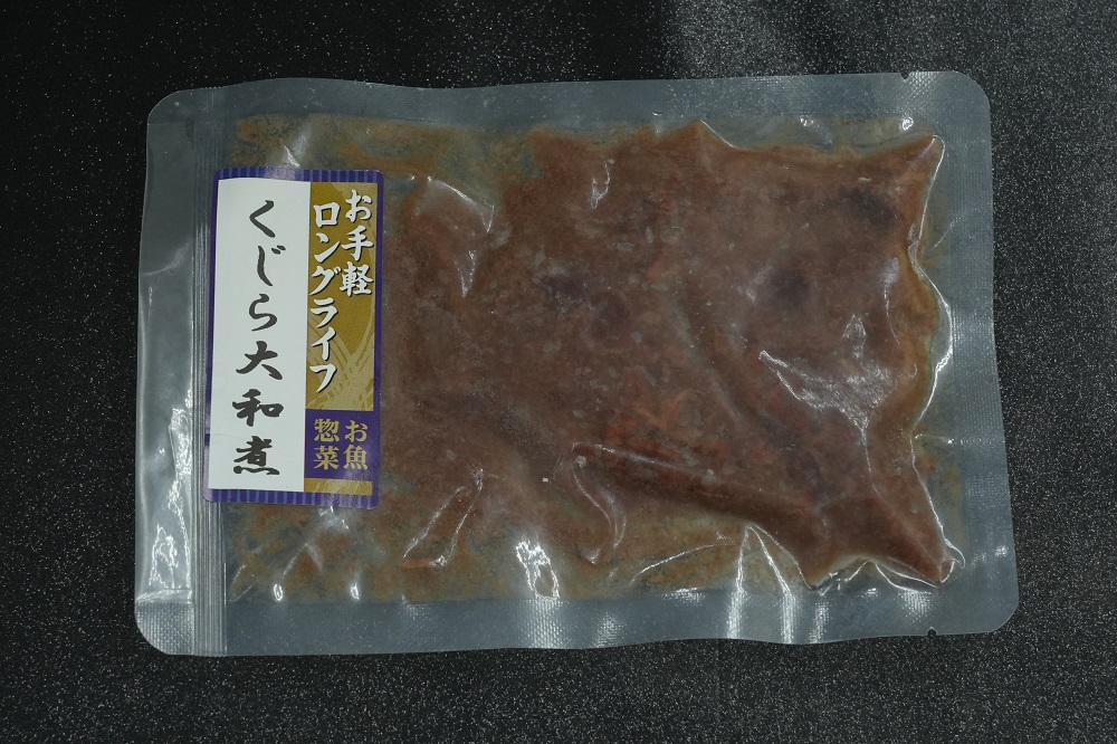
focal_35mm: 105
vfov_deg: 13.0
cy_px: 372
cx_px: 558
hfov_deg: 19.5
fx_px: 3257
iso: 2000
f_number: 8
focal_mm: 70
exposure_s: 1/160
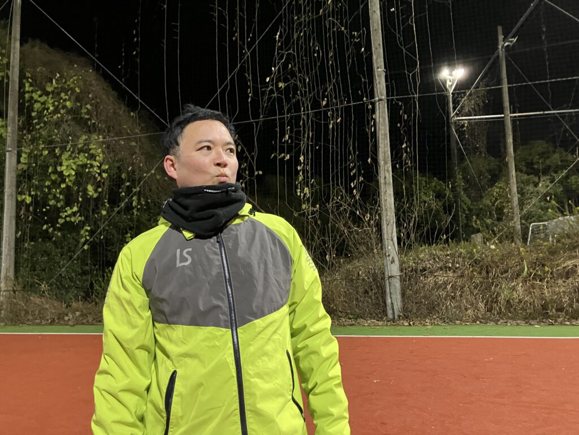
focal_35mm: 28
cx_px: 290
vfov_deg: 49.7
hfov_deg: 63.4
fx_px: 468
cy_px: 218
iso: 320
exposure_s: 1/40
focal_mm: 3.99
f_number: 1.8
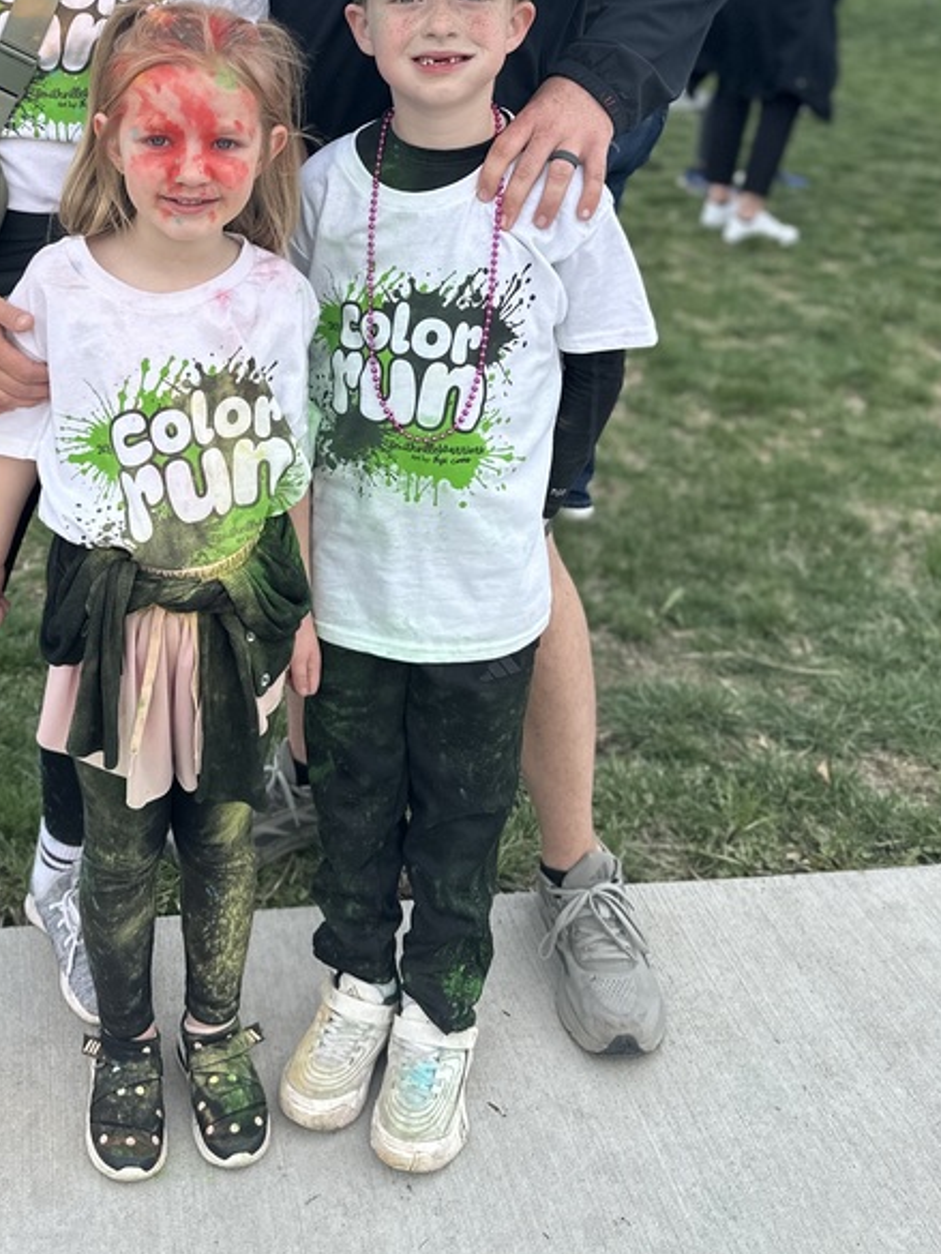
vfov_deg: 42.5
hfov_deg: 33.9
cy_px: 223
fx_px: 1522
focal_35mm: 42
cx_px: 274
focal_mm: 6.86
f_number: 1.78
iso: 80
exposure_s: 1/750
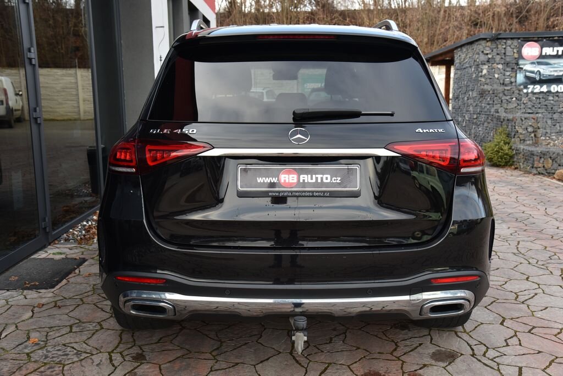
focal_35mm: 38
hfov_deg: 50.7
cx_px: 282
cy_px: 188
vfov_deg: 35.1
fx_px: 595
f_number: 5.6
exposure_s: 1/125
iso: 500
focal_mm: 38
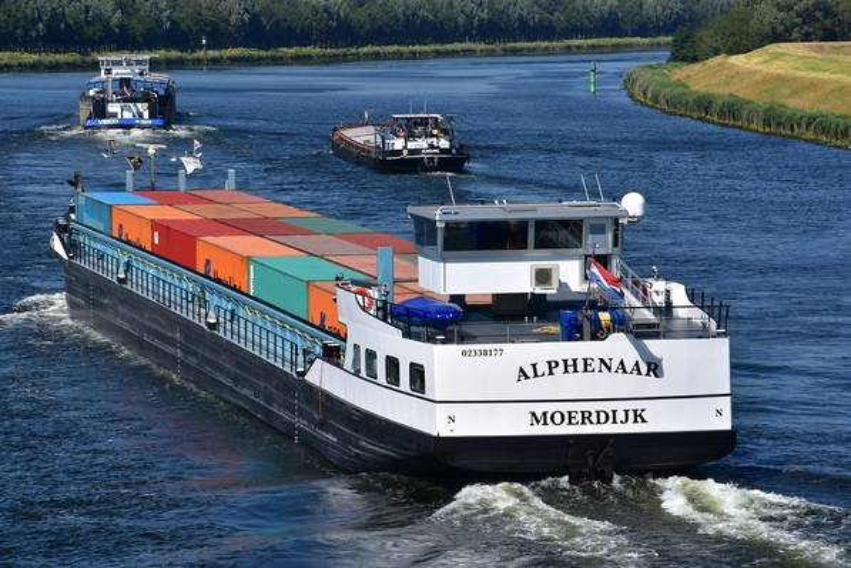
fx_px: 3900
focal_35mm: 165
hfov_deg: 12.5
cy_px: 284
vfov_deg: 8.3
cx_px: 426
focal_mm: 110
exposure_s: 1/160
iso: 100
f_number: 11
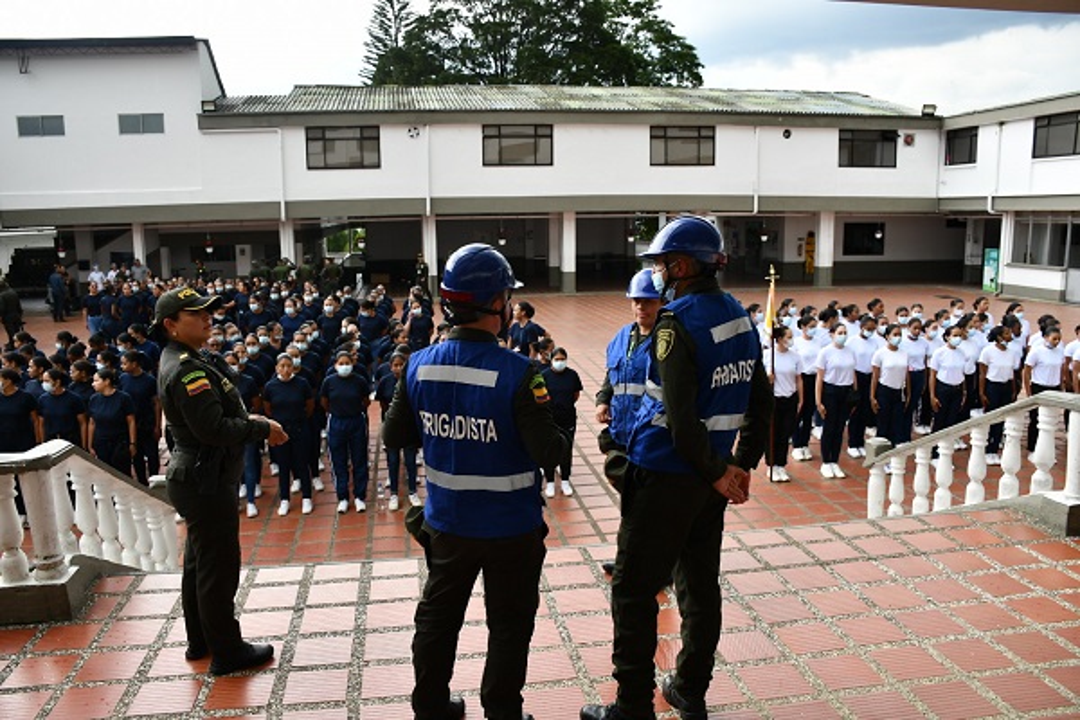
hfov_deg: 67.4
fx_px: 810
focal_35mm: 27
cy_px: 360
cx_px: 540
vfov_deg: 47.9
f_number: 5.6
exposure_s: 1/250
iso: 400
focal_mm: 18
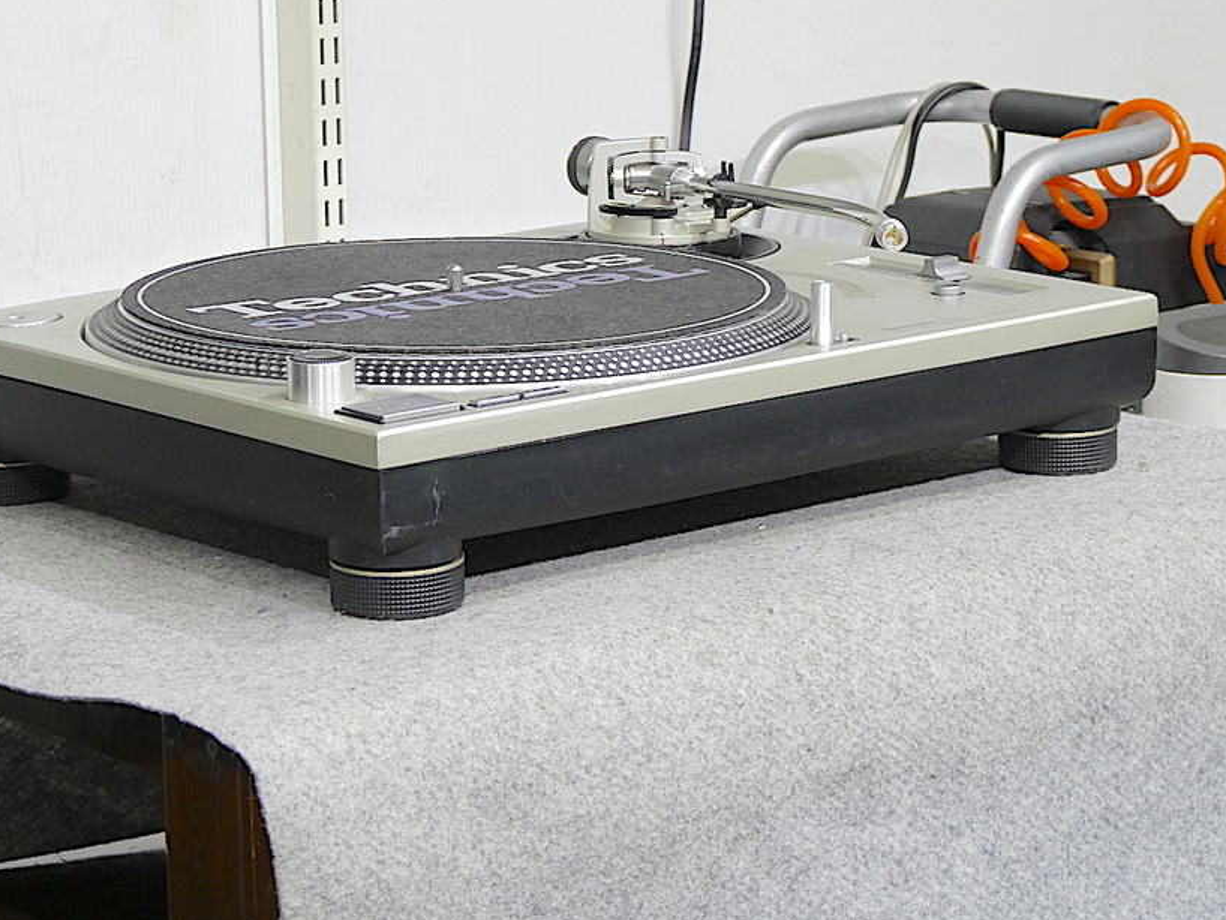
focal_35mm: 115
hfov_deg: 17.1
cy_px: 388
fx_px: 4074
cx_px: 510
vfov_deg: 12.9
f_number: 5
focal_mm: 17.5
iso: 200
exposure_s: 1/6
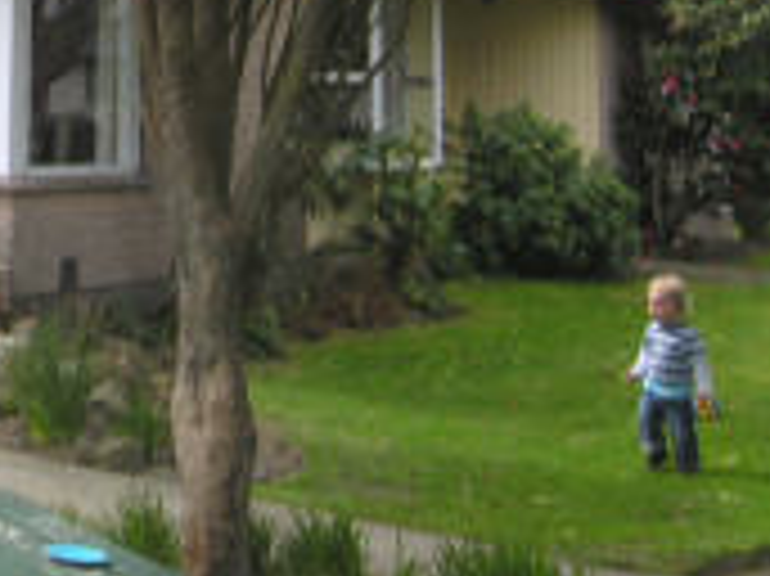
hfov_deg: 24.1
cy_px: -164
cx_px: -68
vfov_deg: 18.1
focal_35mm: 76
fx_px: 1689
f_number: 4.5
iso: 50
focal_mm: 6.1
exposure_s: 1/172
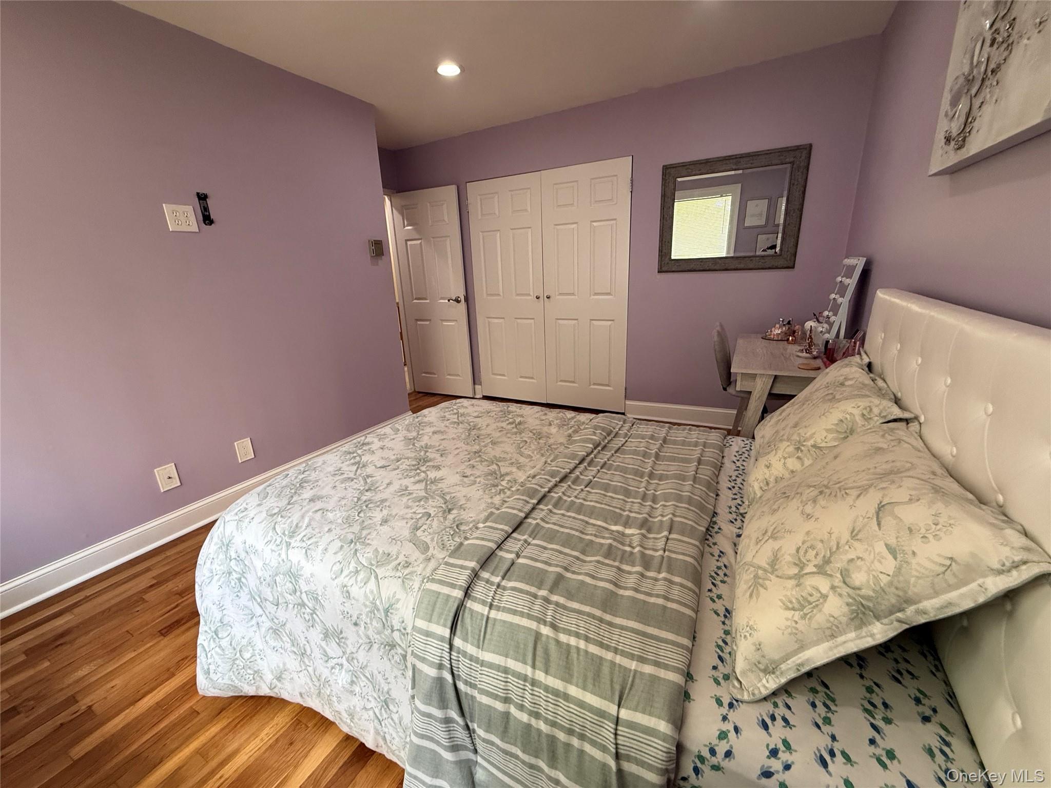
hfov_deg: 102.1
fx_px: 425
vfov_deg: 85.7
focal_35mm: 14
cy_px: 394
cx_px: 526
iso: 200
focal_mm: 2.22
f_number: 2.2
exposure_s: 1/60
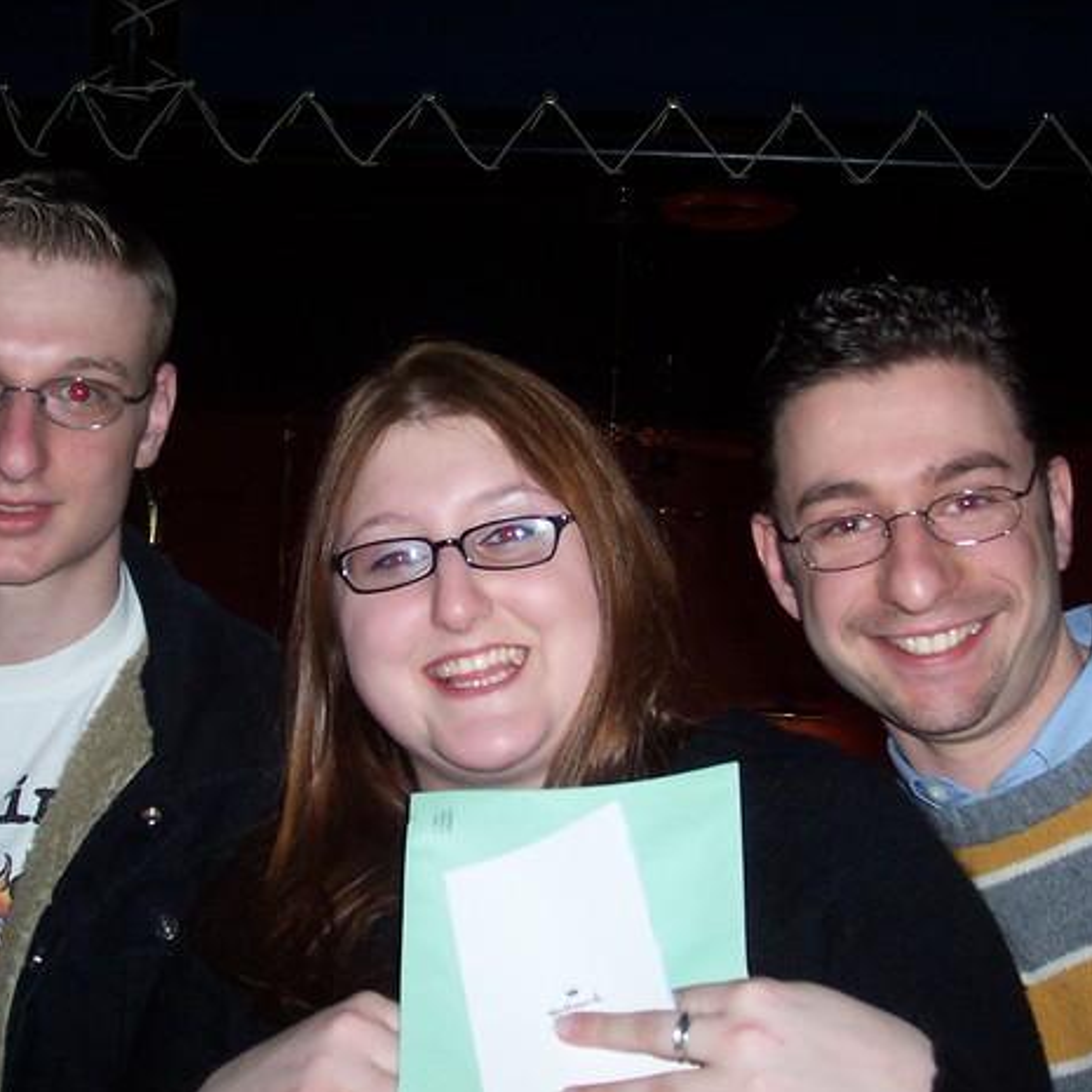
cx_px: 540
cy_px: 542
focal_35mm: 56
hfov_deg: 30.6
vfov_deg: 30.6
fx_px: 1999
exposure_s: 1/60
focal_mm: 7
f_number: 3
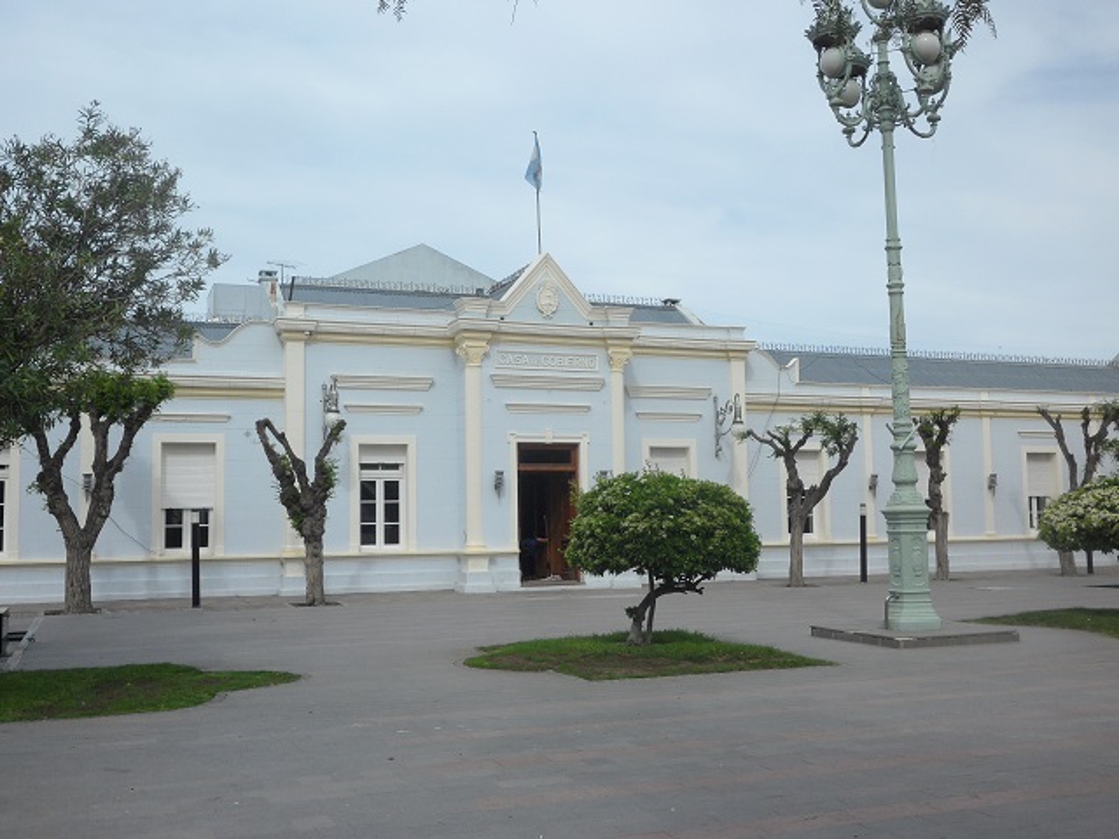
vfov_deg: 38.7
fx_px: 1196
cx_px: 560
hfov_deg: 50.1
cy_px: 420
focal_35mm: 37
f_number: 4
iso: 80
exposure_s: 1/750
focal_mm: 6.6
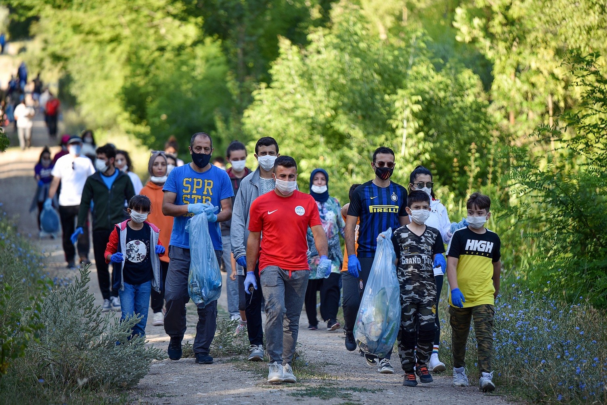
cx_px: 304
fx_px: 3373
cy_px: 202
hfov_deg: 10.3
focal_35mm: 200
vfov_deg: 6.9
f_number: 2.8
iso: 200
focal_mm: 200
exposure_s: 1/640
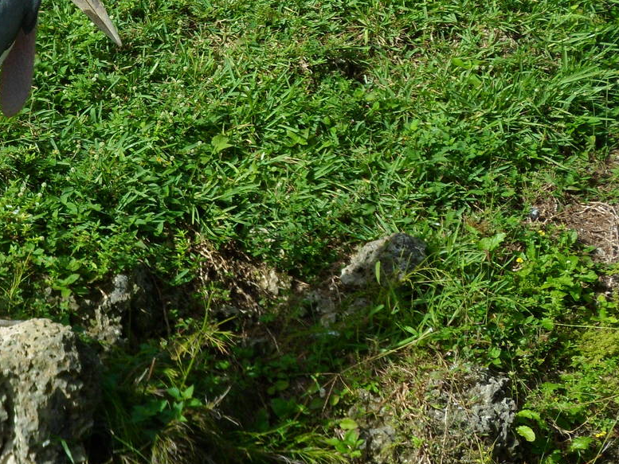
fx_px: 3094
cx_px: 10
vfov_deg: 8.5
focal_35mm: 173
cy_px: 8
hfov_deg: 11.3
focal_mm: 14
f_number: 5.1
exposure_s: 1/500
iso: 80
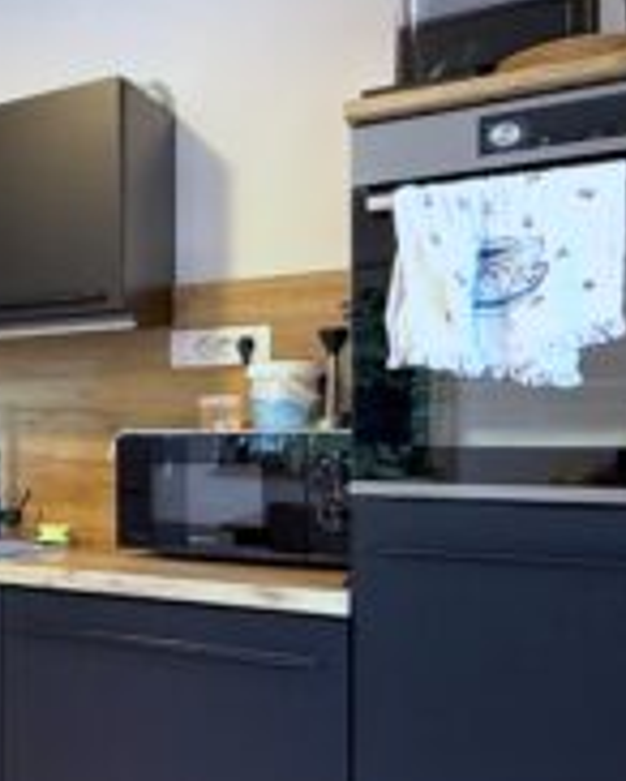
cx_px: -292
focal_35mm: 45
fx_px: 1040
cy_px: 438
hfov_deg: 25.8
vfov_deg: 41.0
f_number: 2.2
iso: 250
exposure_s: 1/50
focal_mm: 2.22
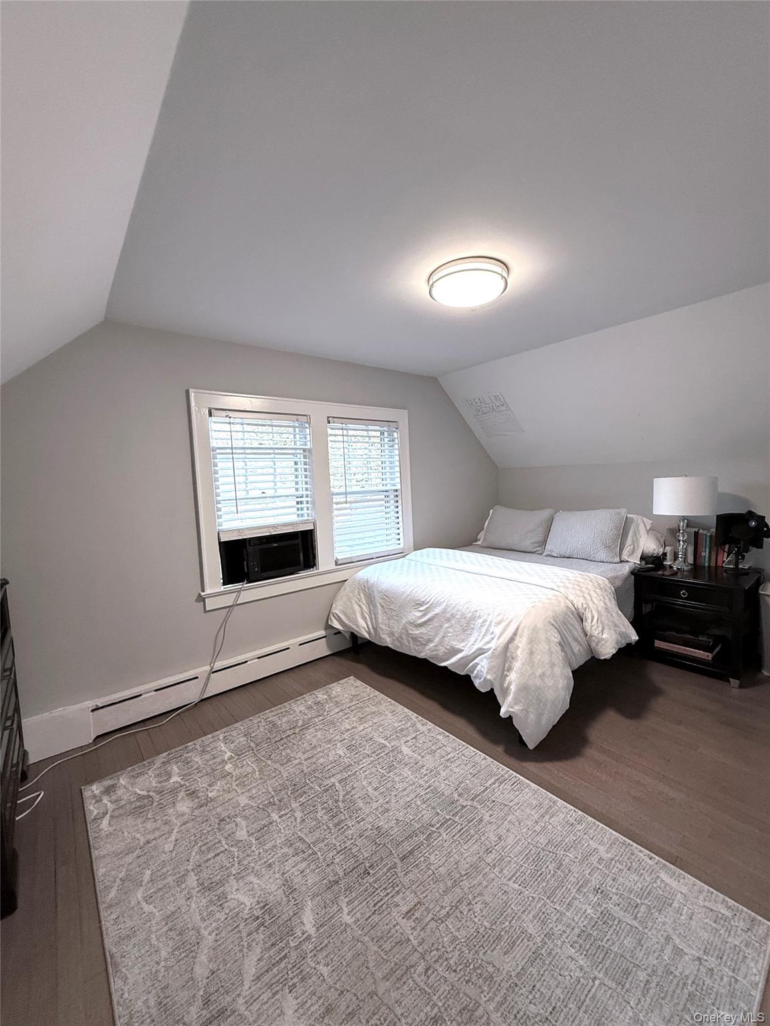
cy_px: 513
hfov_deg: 85.7
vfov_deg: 102.1
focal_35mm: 14
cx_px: 385
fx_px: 415
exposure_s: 1/120
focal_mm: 2.22
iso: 250
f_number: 2.2
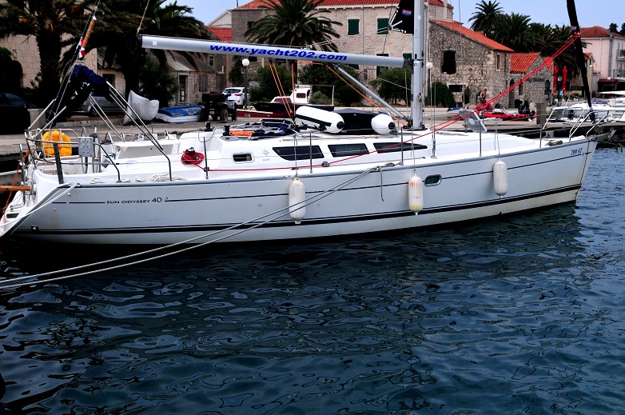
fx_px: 797
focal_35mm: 46
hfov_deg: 42.8
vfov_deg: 29.1
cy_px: 177
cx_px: 292
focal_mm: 24
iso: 250
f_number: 6.3
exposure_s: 1/1600
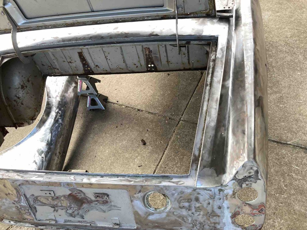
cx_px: 154
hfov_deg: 63.4
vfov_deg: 49.7
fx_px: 248
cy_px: 115
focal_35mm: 28
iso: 50
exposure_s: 1/121
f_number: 1.8
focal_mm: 3.99
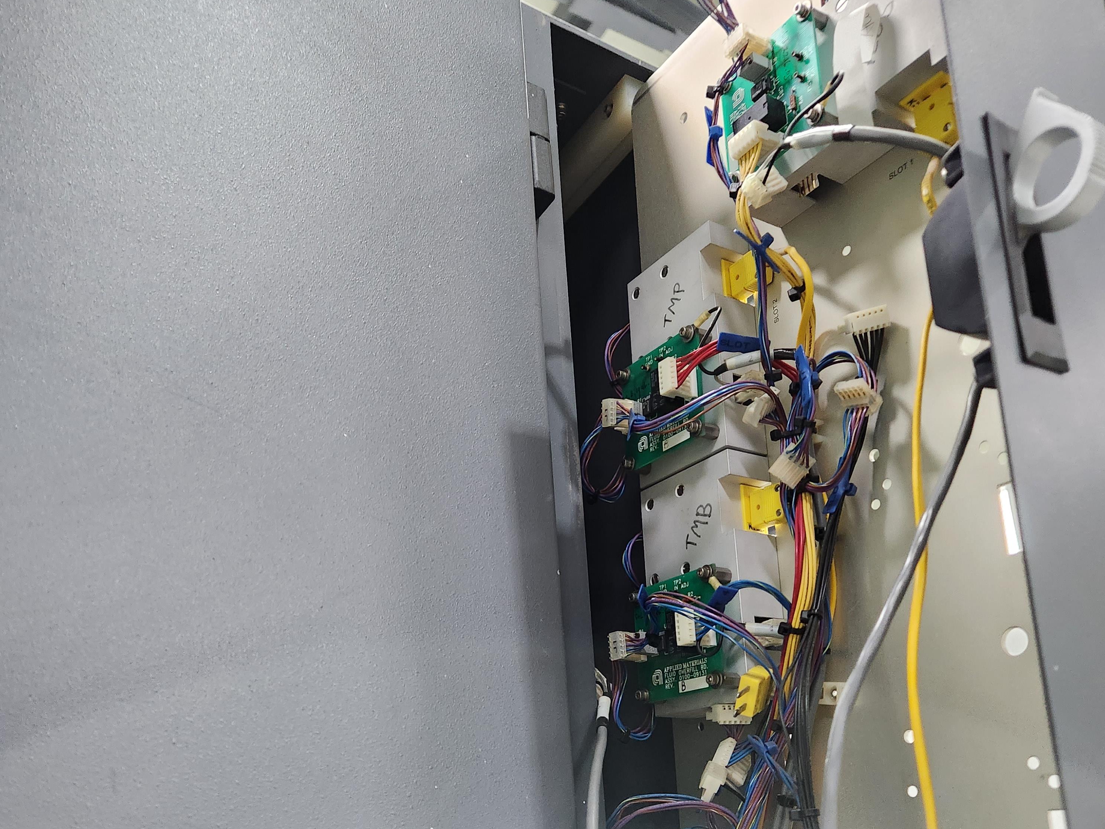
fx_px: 990
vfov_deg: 44.1
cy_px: 612
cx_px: 552
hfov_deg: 58.4
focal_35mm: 31
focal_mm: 5.4
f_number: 1.8
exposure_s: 1/60
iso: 640
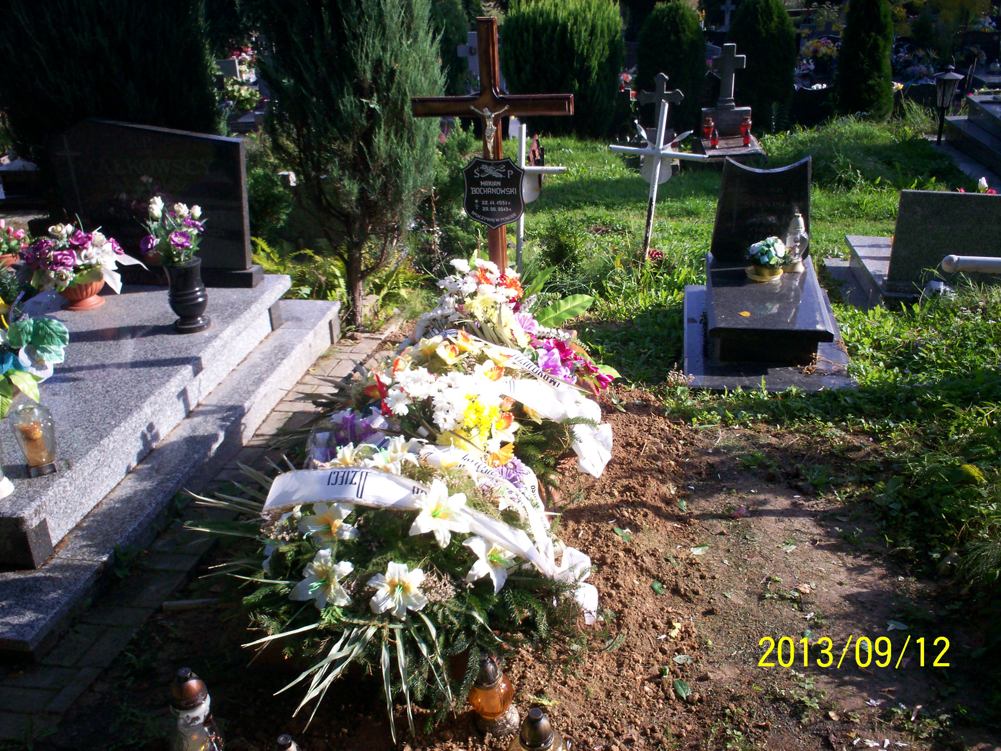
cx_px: 500
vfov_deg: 39.7
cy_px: 376
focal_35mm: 36
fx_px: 1041
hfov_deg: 51.4
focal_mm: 6
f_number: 4.5
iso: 100
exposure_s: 1/243
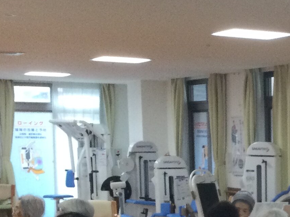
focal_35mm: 118
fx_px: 989
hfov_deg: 15.3
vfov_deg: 12.2
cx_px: 447
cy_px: 286
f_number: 2.4
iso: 32
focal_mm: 3.3
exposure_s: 1/30
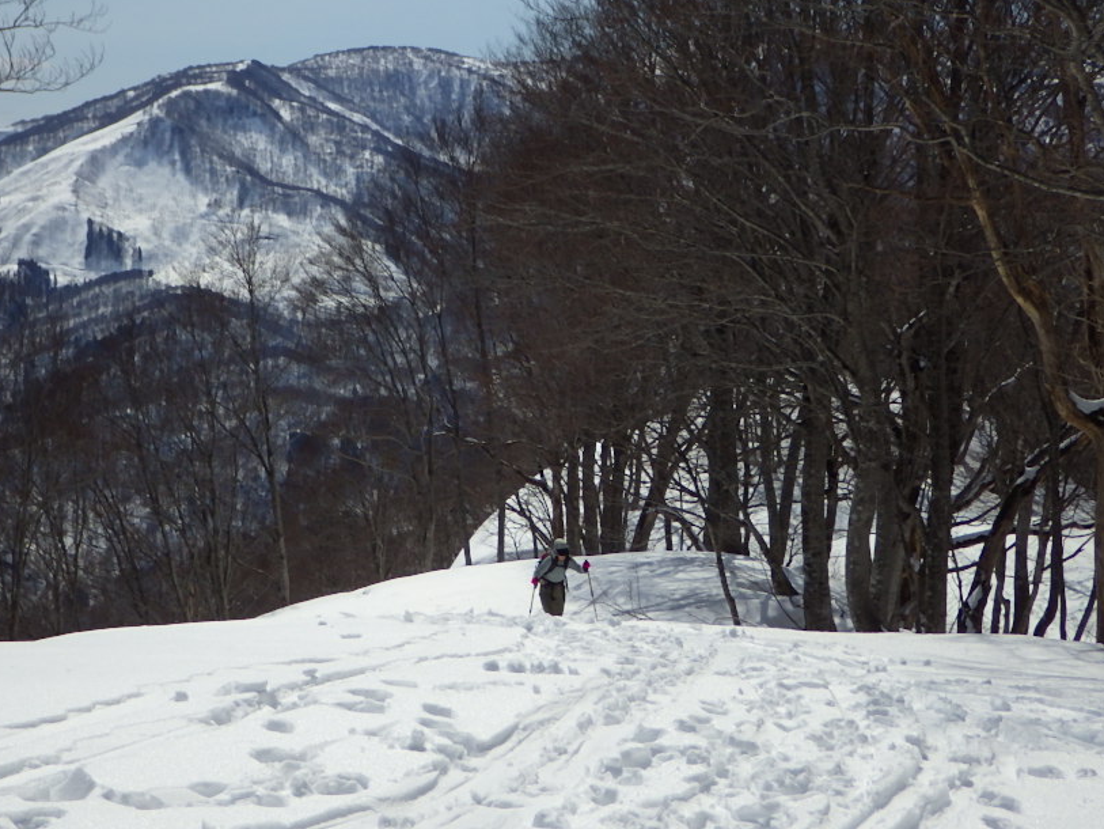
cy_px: 427
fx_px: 2010
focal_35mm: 63
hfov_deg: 30.6
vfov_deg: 23.3
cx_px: 437
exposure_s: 1/320
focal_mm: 9
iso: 125
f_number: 12.6
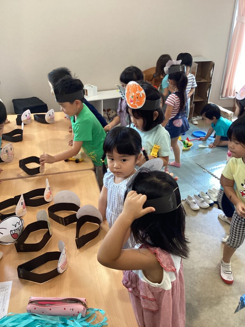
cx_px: 122
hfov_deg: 45.4
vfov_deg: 58.4
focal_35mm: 31
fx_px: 293
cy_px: 164
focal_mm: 3.3
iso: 125
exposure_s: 1/50
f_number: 2.4
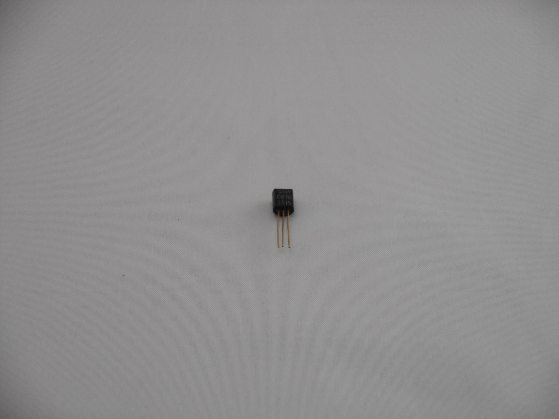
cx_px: 280
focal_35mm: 102
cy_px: 210
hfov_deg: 19.3
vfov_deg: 14.5
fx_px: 1647
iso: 280
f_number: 5.8
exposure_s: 1/60
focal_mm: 18.2
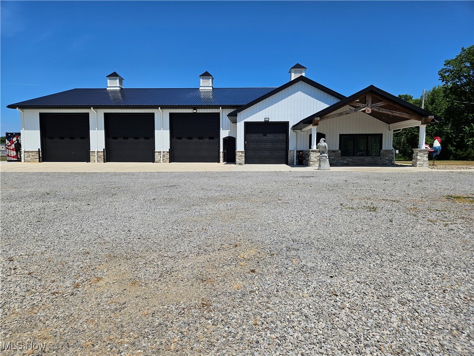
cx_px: 237
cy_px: 178
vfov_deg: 58.9
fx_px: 315
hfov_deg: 73.9
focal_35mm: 23
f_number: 1.8
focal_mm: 5.4
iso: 25
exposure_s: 1/3381
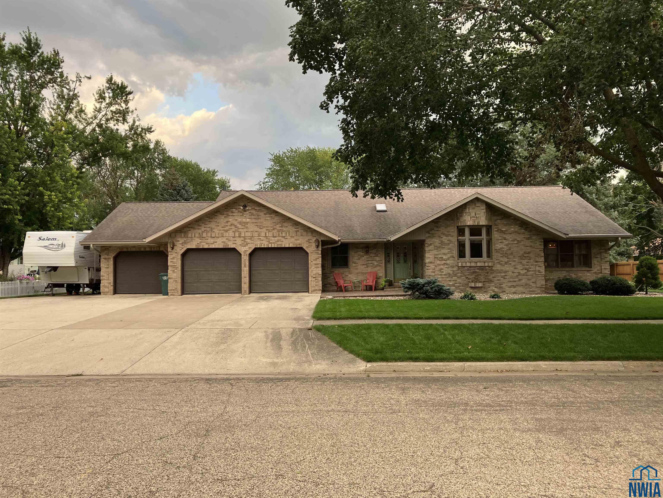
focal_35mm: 28
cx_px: 332
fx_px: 536
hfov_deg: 63.4
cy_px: 249
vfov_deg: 49.7
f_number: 1.8
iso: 25
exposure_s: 1/121
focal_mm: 3.99
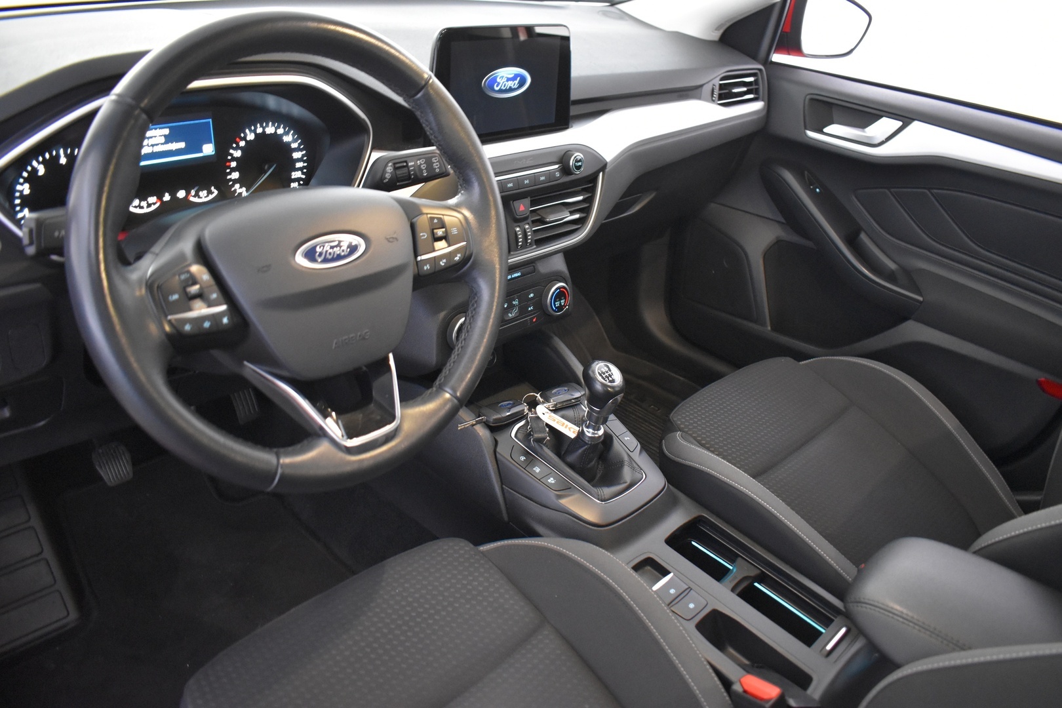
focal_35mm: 27
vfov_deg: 47.9
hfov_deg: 67.4
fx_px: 796
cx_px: 531
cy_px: 354
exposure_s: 1/15
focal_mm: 18
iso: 3200
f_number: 3.5
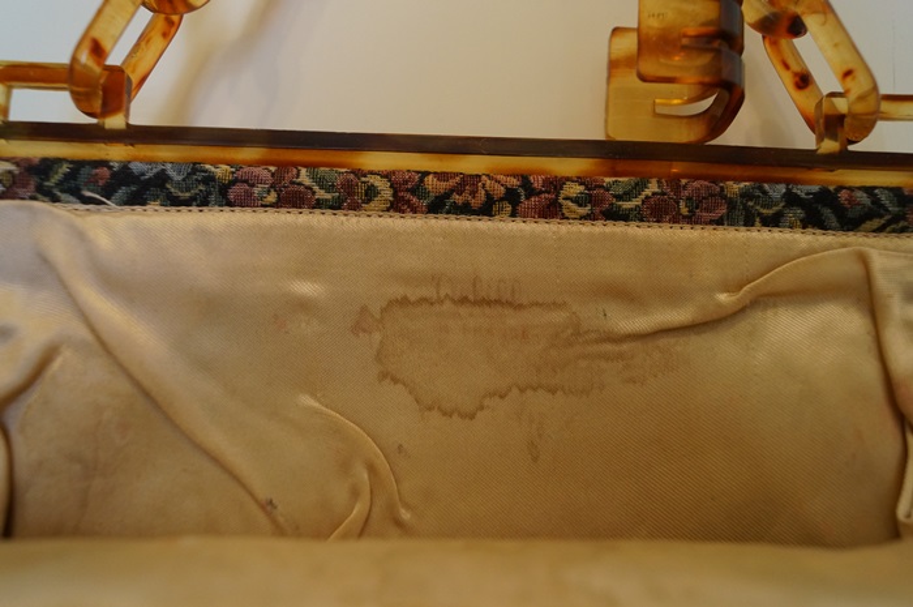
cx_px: 456
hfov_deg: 62.0
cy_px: 304
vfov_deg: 43.5
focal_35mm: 30
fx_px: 760
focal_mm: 20
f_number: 4
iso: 1000
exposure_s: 1/160
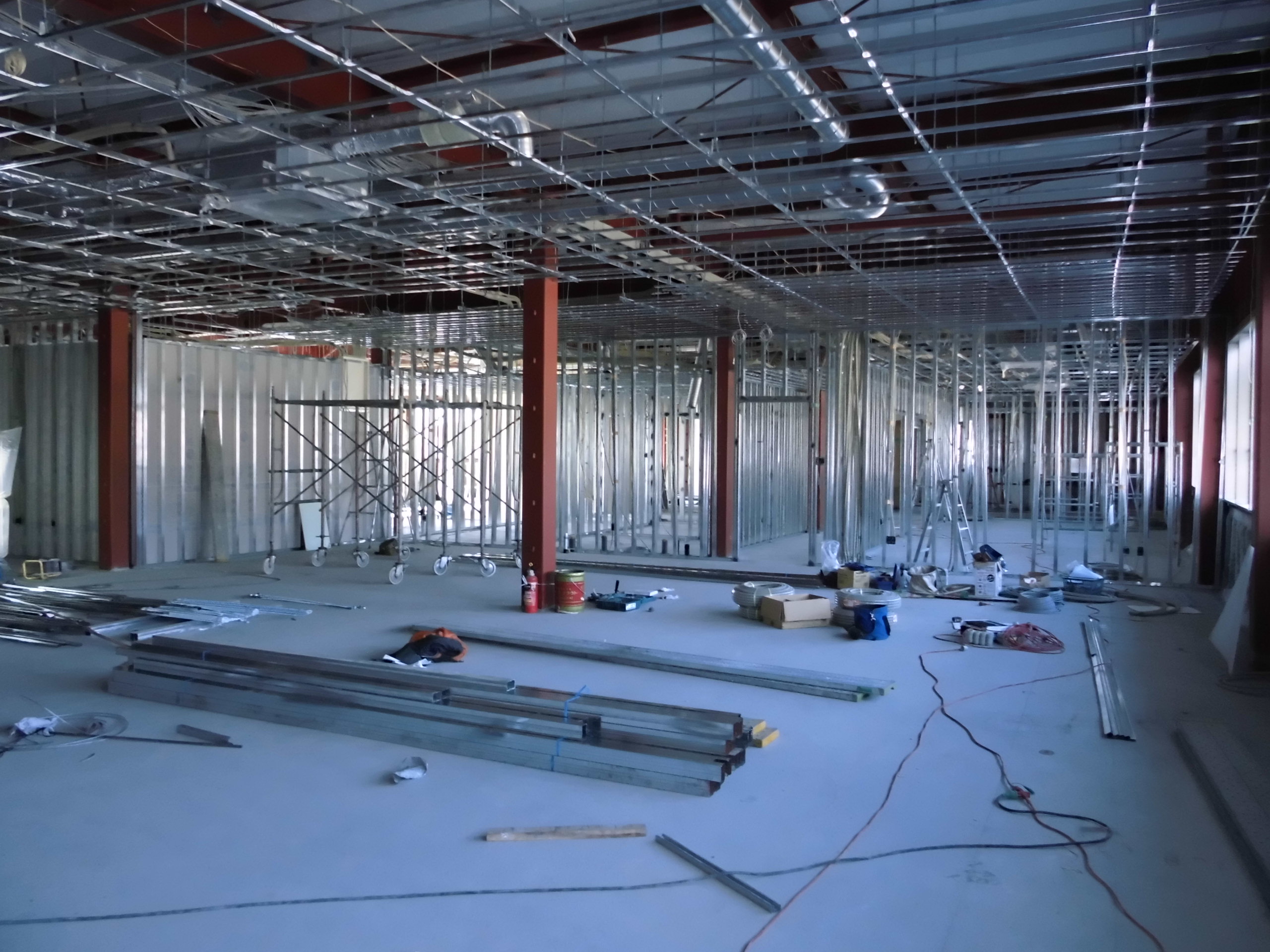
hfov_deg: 67.3
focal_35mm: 26
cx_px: 635
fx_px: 954
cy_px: 476
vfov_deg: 53.1
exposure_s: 1/60
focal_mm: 4.6
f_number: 3.2
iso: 200
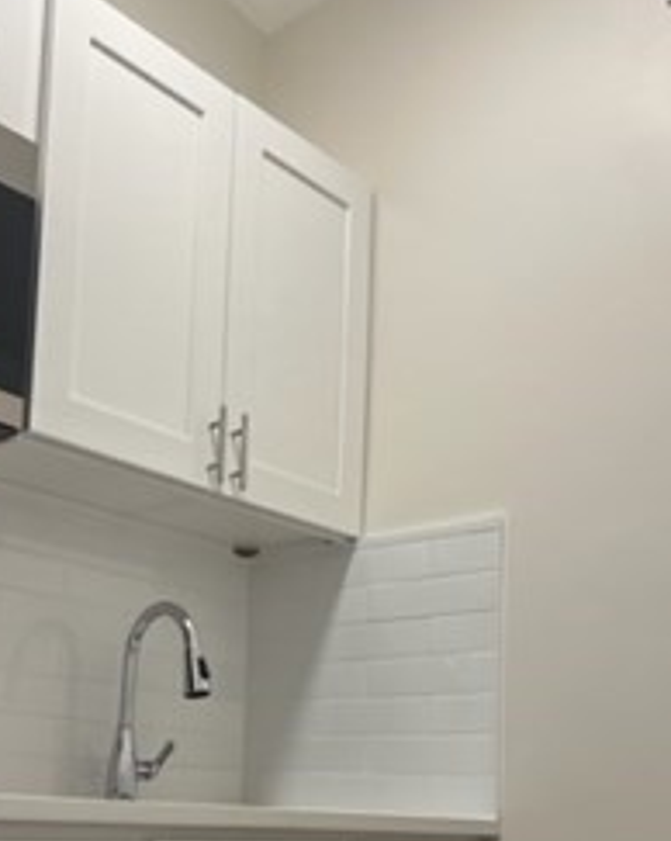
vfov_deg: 38.2
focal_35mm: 47
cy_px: 668
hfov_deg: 31.9
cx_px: 259
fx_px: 1168
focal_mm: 5.7
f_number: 1.5
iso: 80
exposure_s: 1/120
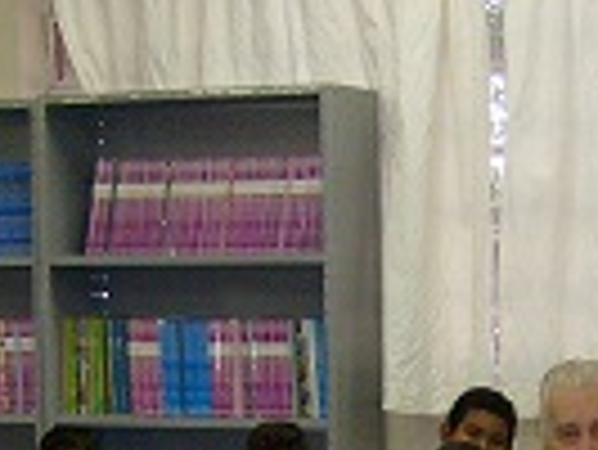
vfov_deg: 10.6
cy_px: 666
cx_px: 580
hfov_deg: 14.4
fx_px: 2334
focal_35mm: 135
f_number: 2.8
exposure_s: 1/30
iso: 100
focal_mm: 5.8
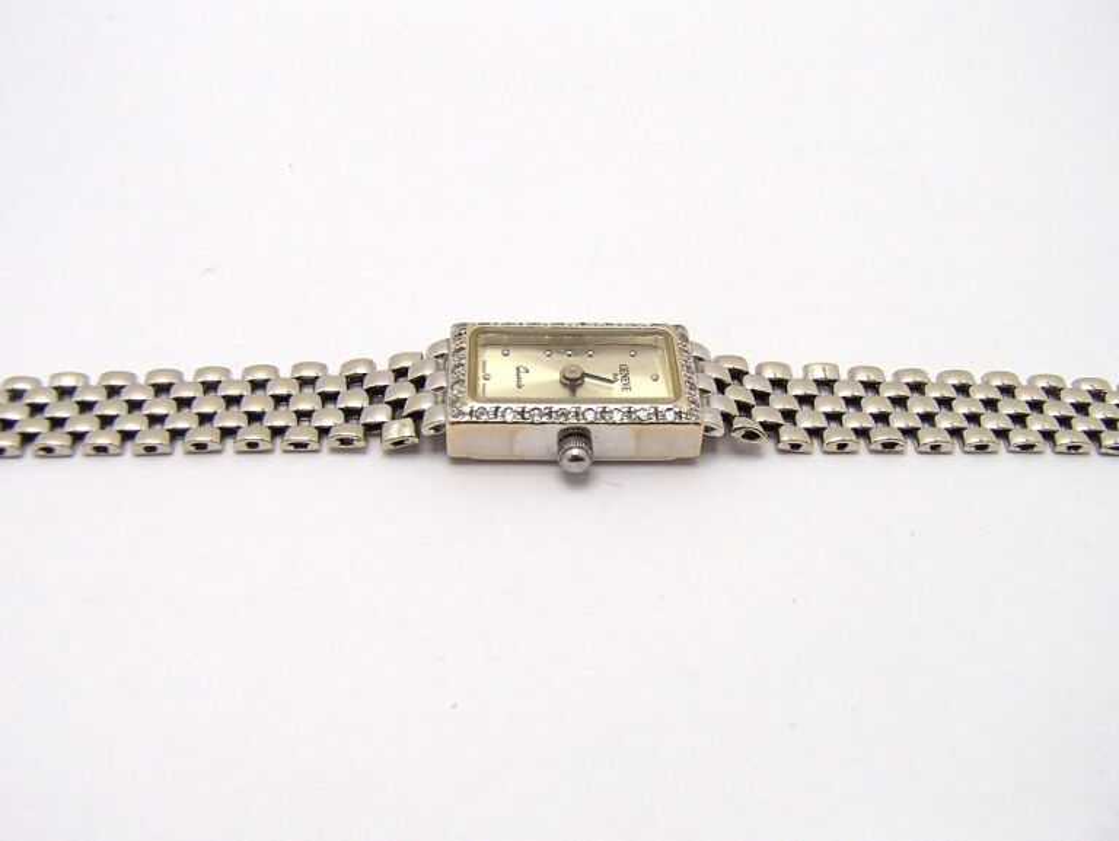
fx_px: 1197
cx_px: 560
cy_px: 420
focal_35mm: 37
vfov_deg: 38.7
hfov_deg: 50.1
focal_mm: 6.64
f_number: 4.7
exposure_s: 1/160
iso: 200
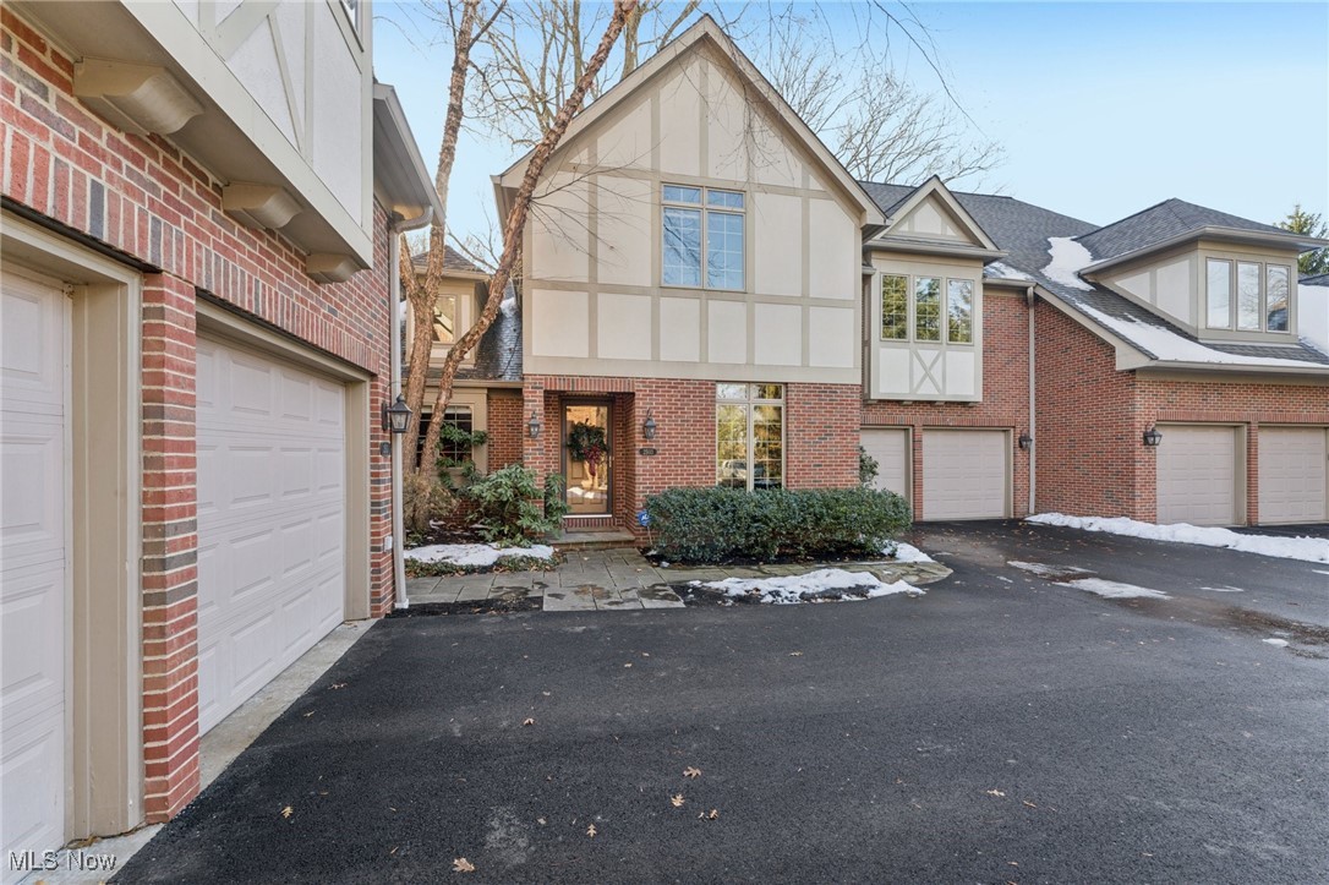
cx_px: 664
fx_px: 517
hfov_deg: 104.3
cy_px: 442
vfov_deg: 81.2
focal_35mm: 14
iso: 160
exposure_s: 1/40
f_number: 8
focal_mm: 14
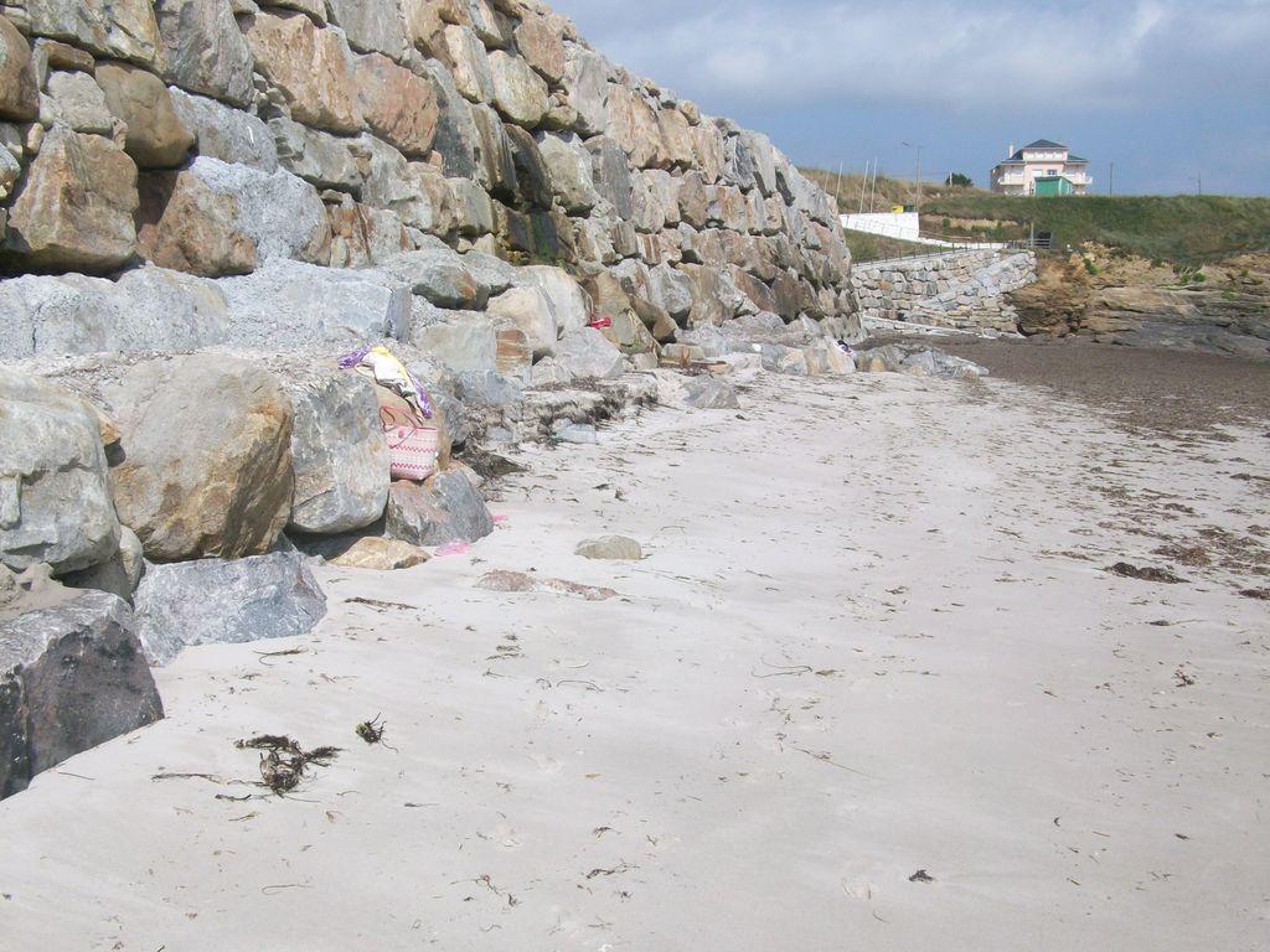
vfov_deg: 41.8
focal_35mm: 34
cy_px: 476
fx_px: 1247
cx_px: 635
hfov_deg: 54.0
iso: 64
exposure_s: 1/464
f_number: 5.5
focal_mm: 5.7
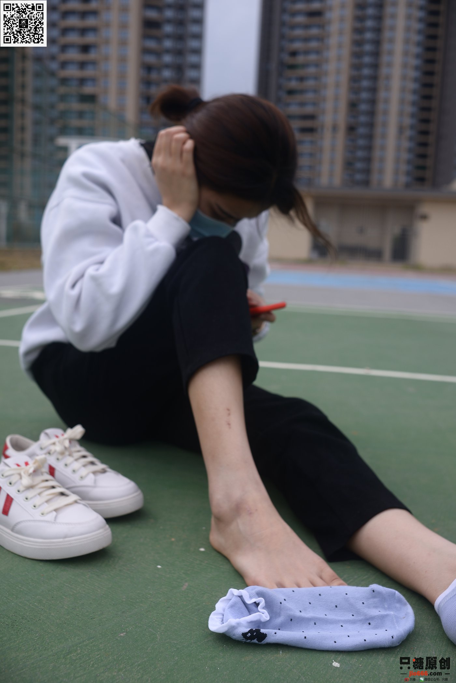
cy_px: 342
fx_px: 664
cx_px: 228
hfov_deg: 37.9
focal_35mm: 35
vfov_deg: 54.4
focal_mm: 35
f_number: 5.6
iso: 125
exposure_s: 1/640
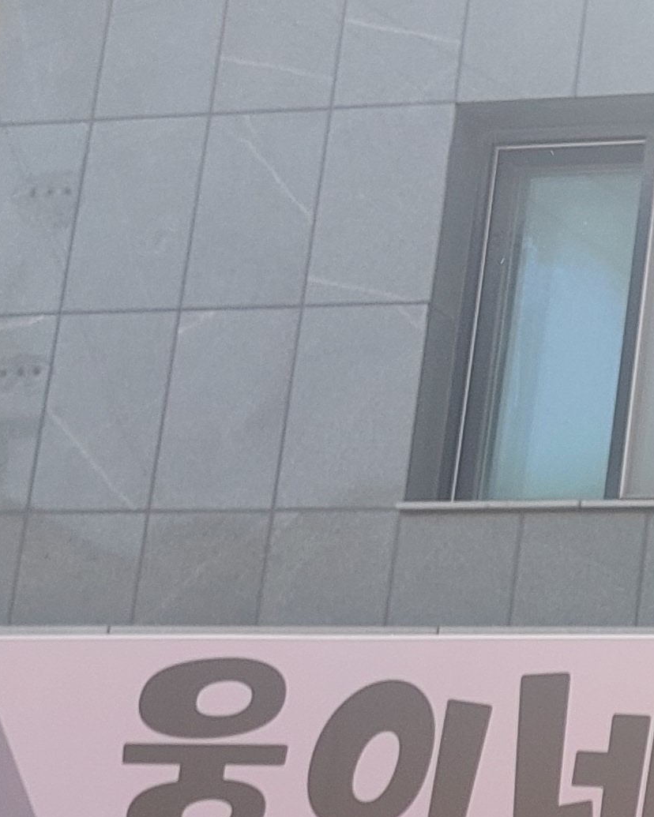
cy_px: 1015
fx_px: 2637
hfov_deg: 12.9
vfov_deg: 16.8
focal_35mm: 109
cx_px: 1151
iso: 25
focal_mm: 5.23
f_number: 1.8
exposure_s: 1/255
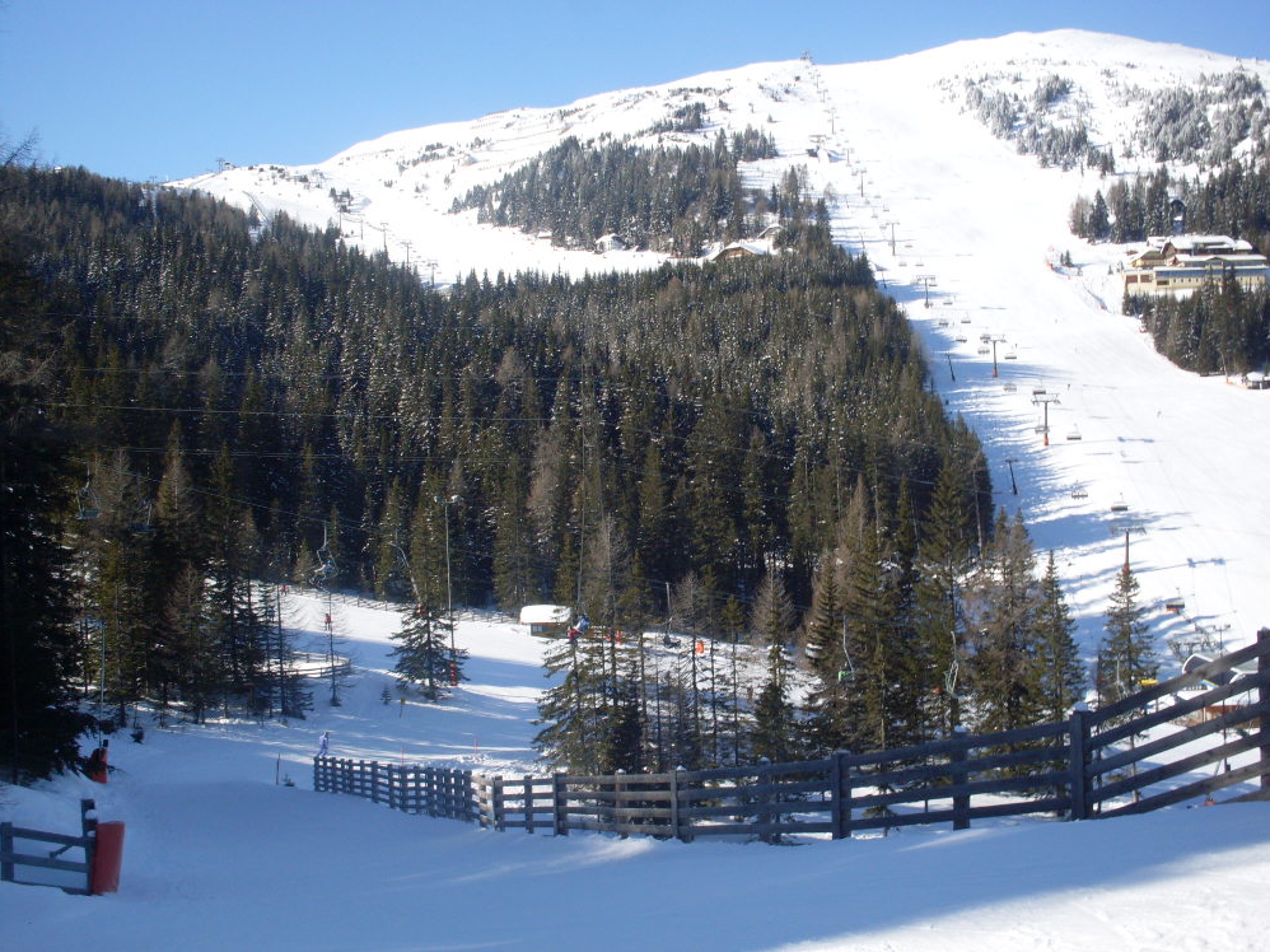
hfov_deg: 47.9
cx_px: 645
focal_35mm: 39
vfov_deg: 36.8
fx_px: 1430
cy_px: 476
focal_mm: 6.3
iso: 80
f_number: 8.4
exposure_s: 1/180
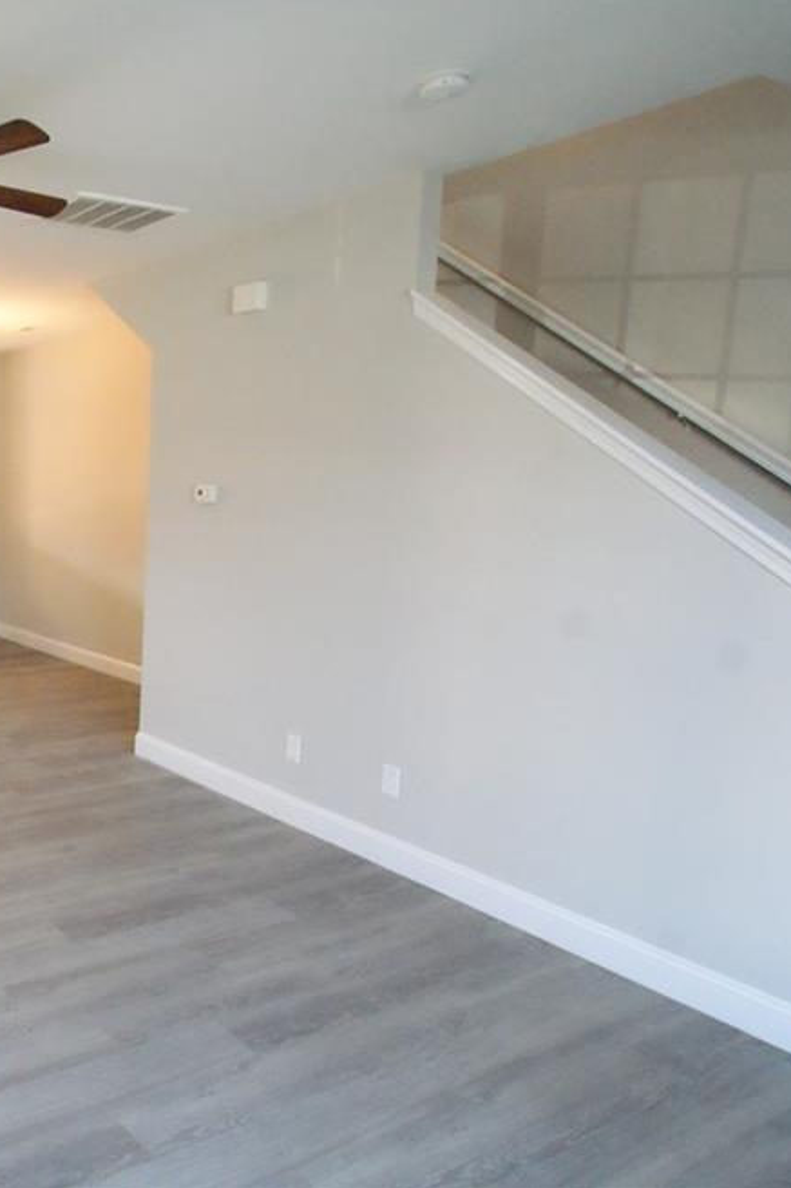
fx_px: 850
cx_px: -52
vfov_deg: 69.8
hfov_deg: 41.2
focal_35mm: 26
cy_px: 572
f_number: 7.1
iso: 3200
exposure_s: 1/50
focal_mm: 11
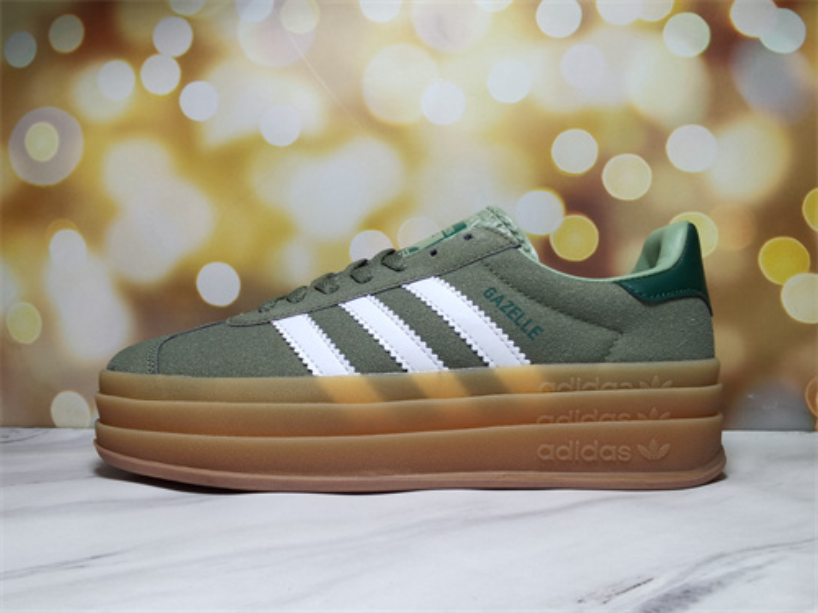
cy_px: 306
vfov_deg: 51.4
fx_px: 638
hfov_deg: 65.3
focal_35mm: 27
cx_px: 409
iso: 50
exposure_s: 1/370
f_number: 2.2
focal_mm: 2.26
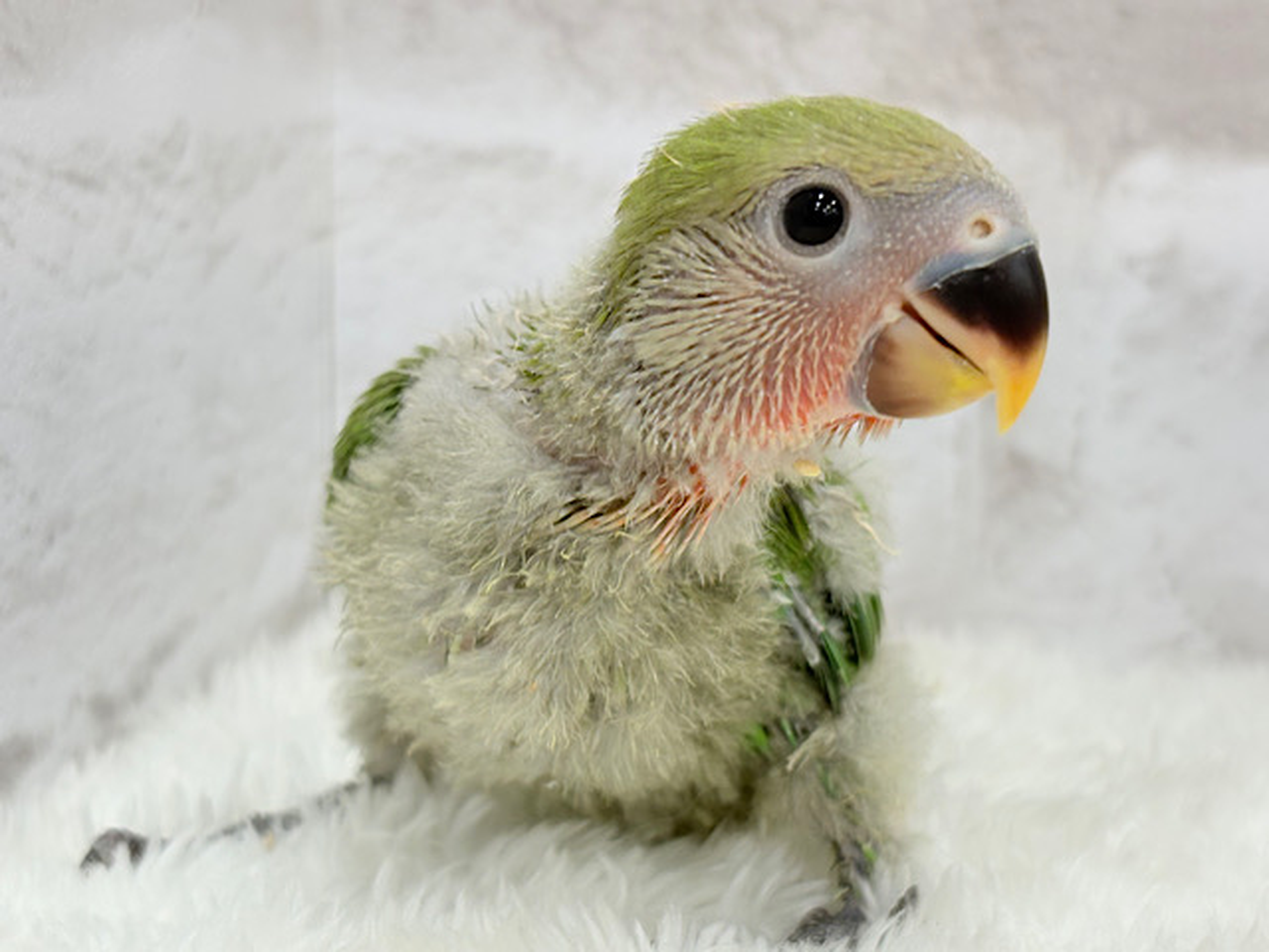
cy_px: 476
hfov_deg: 36.8
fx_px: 1906
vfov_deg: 28.0
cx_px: 634
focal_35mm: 52
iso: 40
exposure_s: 1/50
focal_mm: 5.96
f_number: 1.6
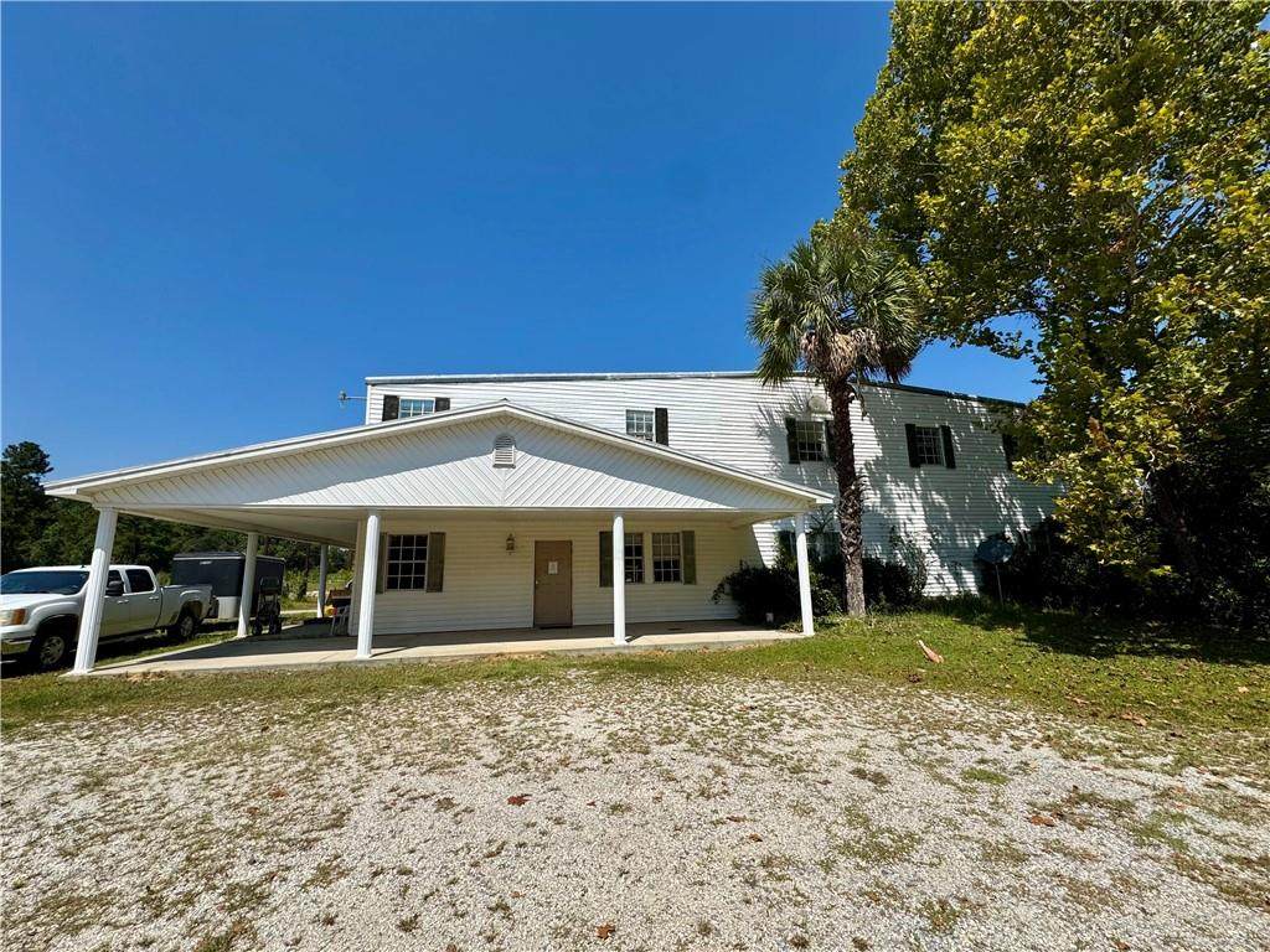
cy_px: 476
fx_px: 514
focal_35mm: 14
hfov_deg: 102.1
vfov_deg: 85.7
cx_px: 635
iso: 50
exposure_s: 1/3390
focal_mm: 2.22
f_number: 2.2
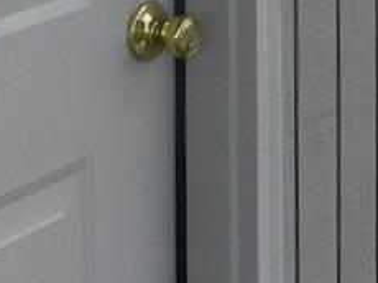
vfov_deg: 8.4
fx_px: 1822
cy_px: -304
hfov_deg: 11.7
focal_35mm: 167
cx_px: 373
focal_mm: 4.3
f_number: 3.3
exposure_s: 1/400
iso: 125
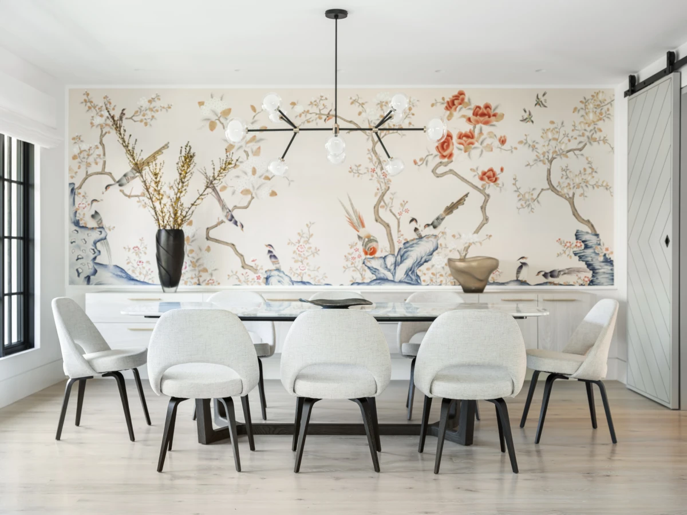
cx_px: 344
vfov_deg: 34.3
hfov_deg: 44.8
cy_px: 258
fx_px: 834
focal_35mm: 42
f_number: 4
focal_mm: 52.7
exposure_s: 1/4
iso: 100
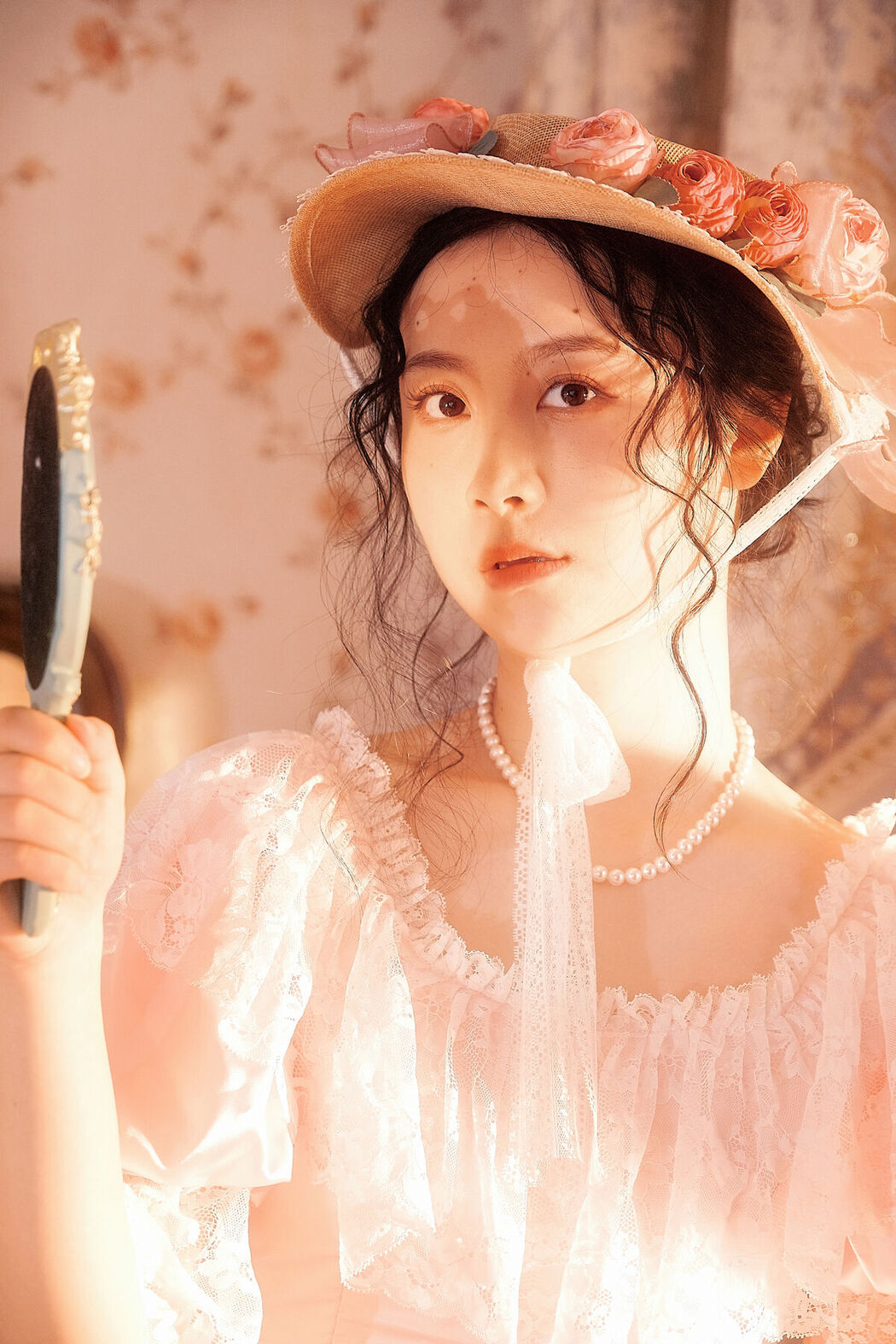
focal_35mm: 83
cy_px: 672
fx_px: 3098
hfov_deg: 16.5
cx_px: 448
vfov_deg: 24.5
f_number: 2.8
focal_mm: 55
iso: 320
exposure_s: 1/30
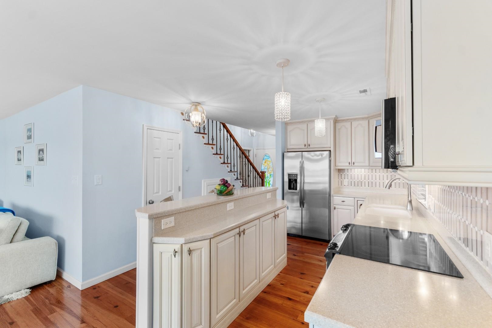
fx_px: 205
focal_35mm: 15
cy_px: 164
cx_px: 246
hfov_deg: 100.4
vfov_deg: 77.3
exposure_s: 1/20
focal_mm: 10
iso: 100
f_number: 4.5
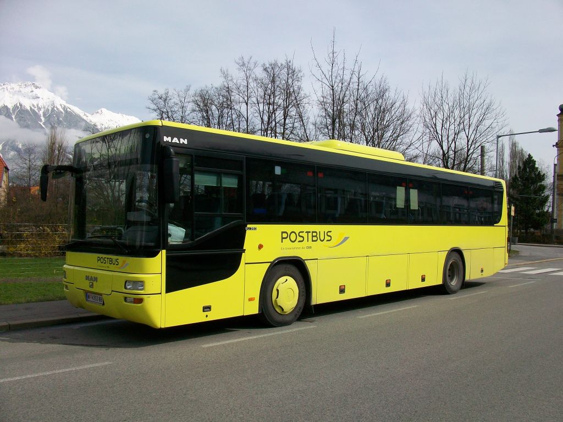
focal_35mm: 32
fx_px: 520
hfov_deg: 56.8
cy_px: 211
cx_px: 282
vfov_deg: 44.2
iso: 64
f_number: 5.5
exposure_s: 1/500
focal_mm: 5.7
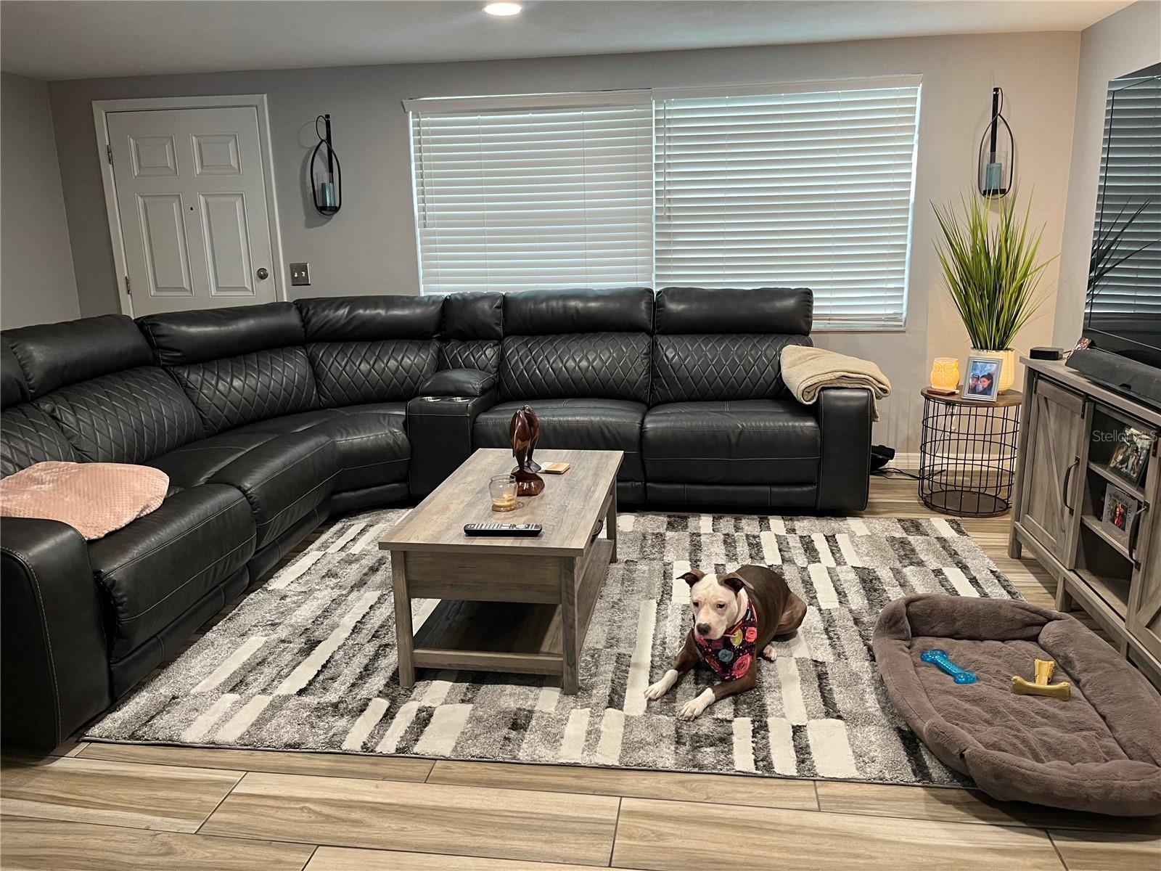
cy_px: 436
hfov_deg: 67.3
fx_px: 872
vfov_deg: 53.1
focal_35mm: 26
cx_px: 580
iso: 160
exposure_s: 1/60
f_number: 1.6
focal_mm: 5.1
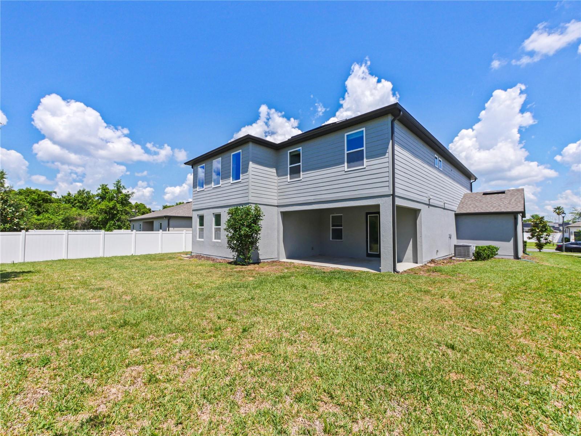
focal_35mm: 14
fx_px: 235
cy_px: 218
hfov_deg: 102.1
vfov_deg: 85.7
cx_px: 290
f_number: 9
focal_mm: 7
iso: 200
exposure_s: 1/500
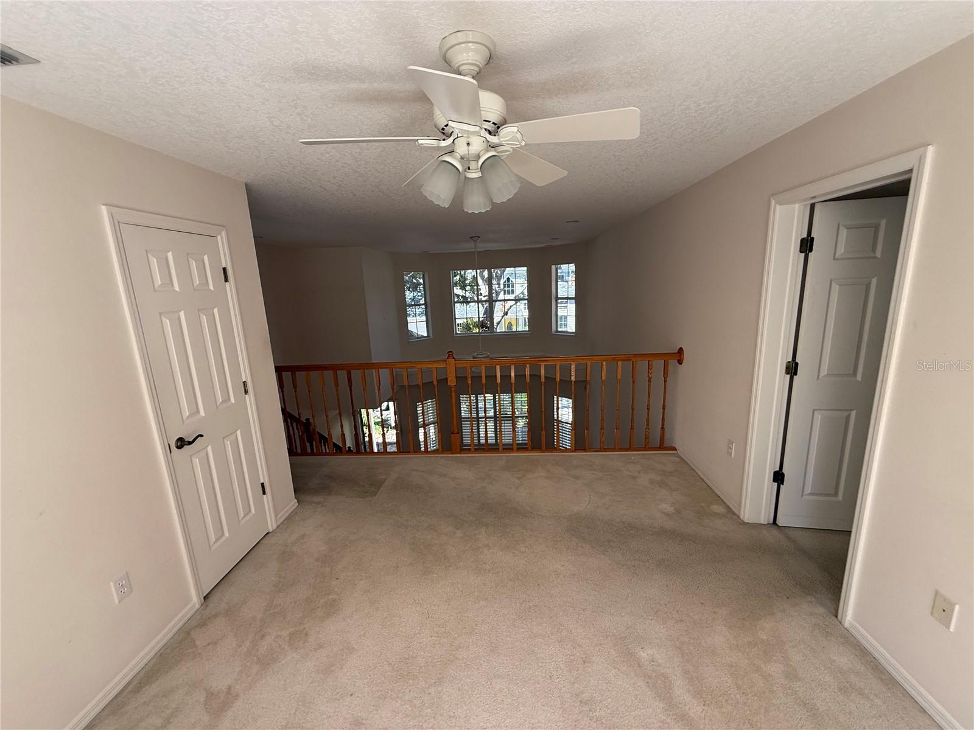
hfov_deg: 102.1
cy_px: 365
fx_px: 394
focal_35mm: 14
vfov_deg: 85.7
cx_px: 487
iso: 125
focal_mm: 2.22
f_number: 2.2
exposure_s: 1/100
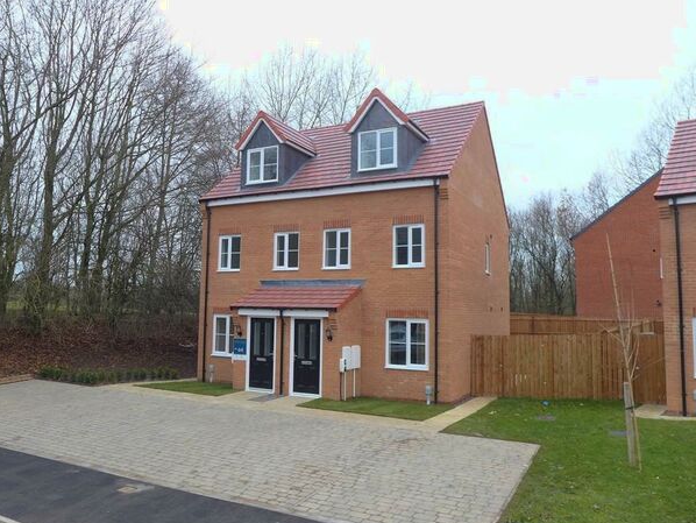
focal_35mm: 27
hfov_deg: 64.9
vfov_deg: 51.4
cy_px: 263
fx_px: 543
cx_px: 293
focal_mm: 4.7
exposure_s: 1/125
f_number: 2.2
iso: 80
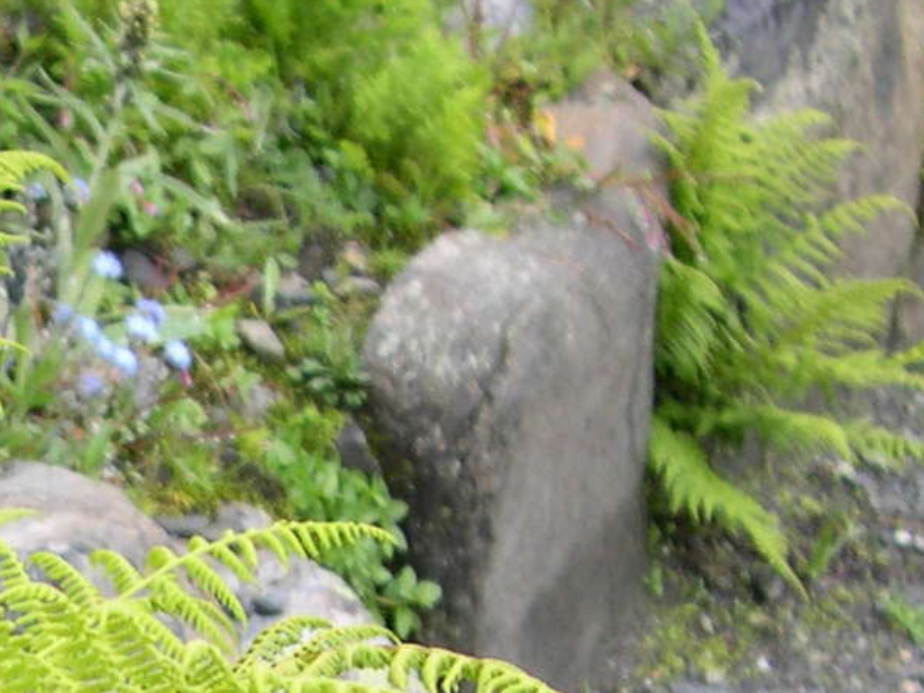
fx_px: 3283
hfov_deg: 15.0
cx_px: -410
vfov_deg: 11.7
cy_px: 912
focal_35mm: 123
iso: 100
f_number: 2.8
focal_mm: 8
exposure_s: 1/132
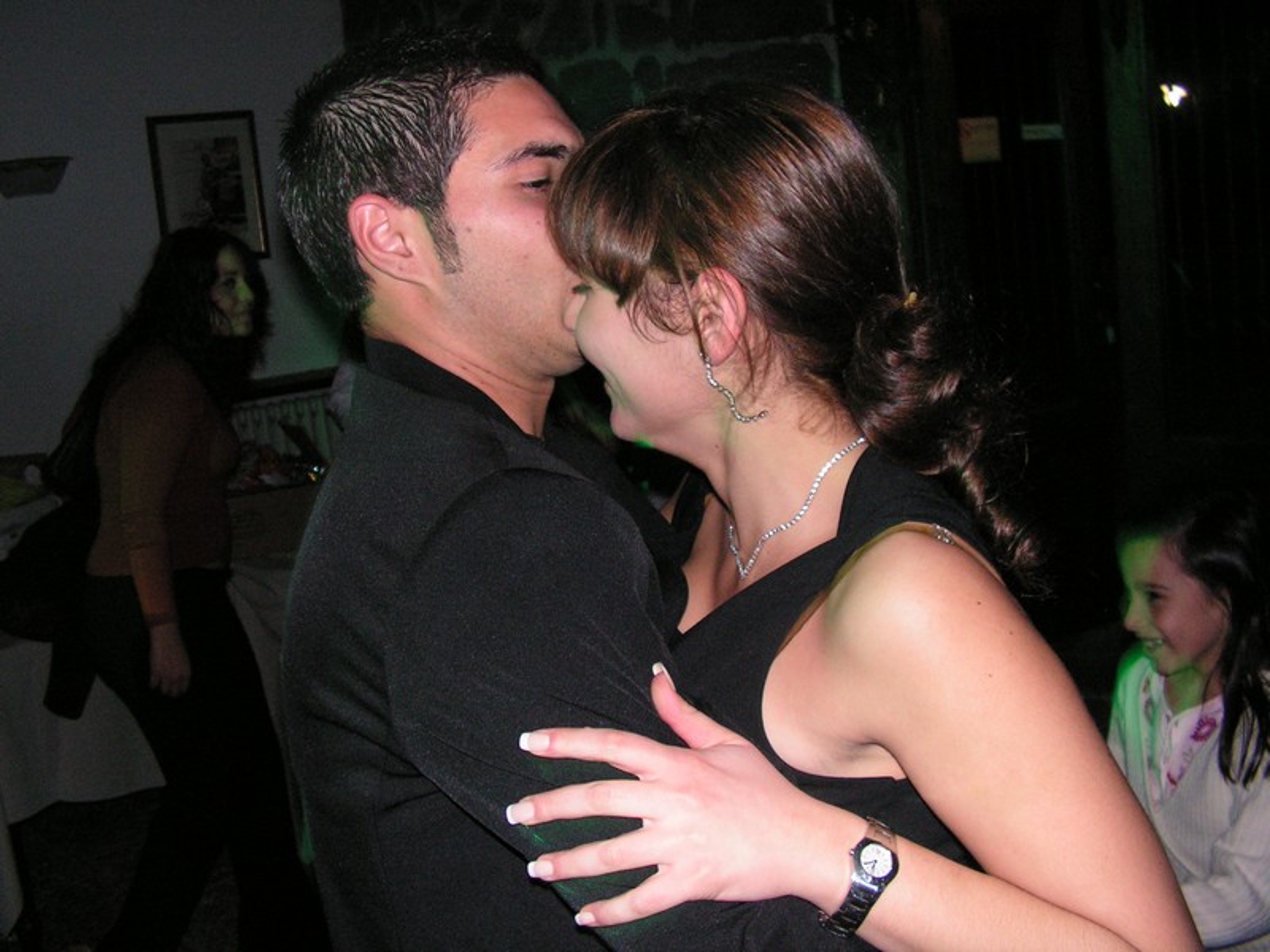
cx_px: 635
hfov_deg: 51.4
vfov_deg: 39.7
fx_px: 1321
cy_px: 476
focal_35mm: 36
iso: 200
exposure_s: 1/40
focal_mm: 6
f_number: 3.2
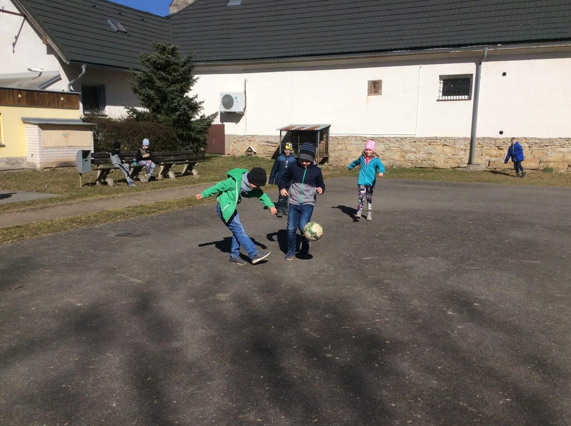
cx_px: 286
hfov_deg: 56.9
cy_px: 213
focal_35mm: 32
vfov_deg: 44.0
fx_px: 527
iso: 32
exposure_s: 1/2865
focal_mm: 3.3
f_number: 2.4
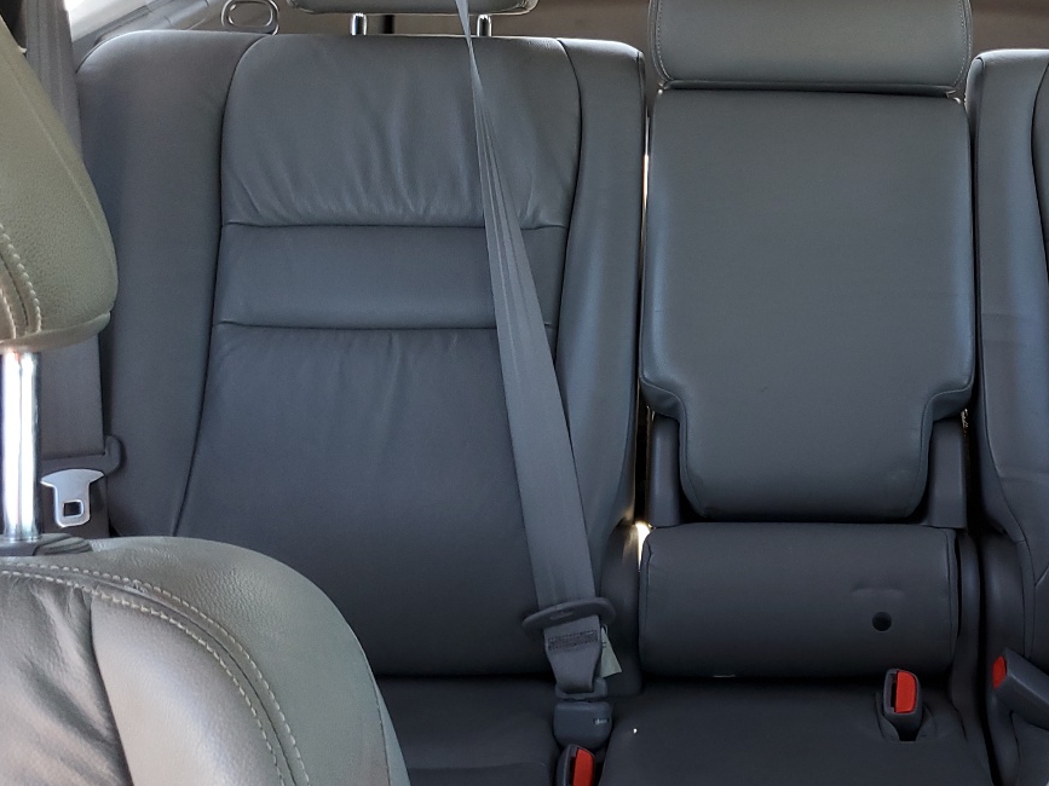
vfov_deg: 30.1
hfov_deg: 38.7
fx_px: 1454
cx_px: 773
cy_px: 276
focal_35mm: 48
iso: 66
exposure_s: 1/60.2
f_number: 1.5
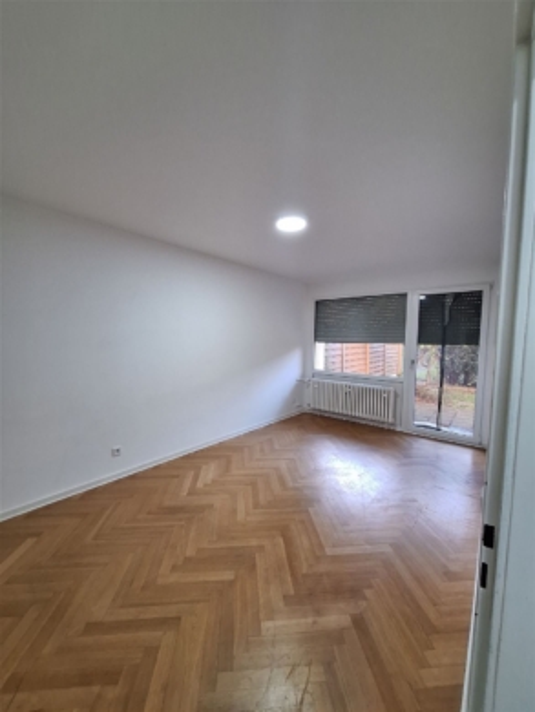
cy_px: 356
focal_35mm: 13
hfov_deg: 90.0
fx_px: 268
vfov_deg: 106.1
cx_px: 268
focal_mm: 1.74
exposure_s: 1/50
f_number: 2.2
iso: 200
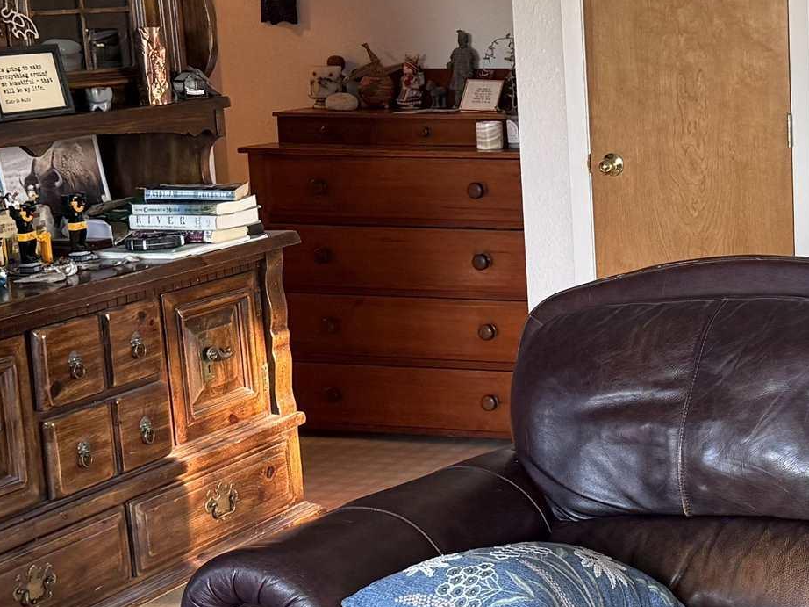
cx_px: 904
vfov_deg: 18.4
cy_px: 260
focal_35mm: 80
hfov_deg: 22.9
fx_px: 1869
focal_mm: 6.76
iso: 200
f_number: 1.78
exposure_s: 1/89
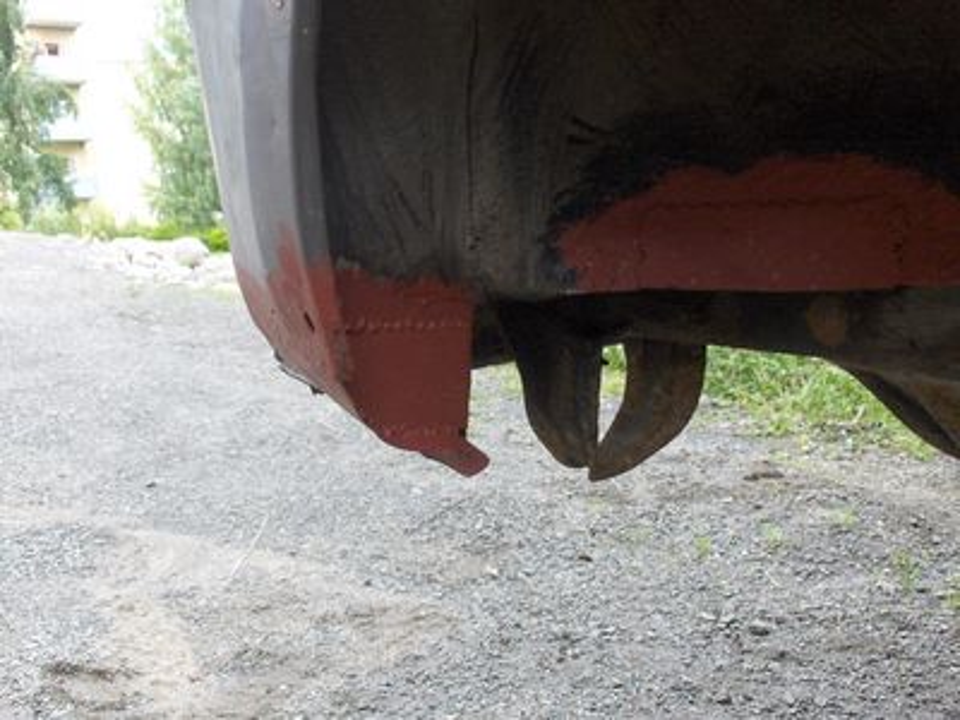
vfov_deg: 49.7
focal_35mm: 28
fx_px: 777
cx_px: 480
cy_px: 360
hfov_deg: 63.4
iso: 148
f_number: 2.8
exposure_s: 1/127
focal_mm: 5.8
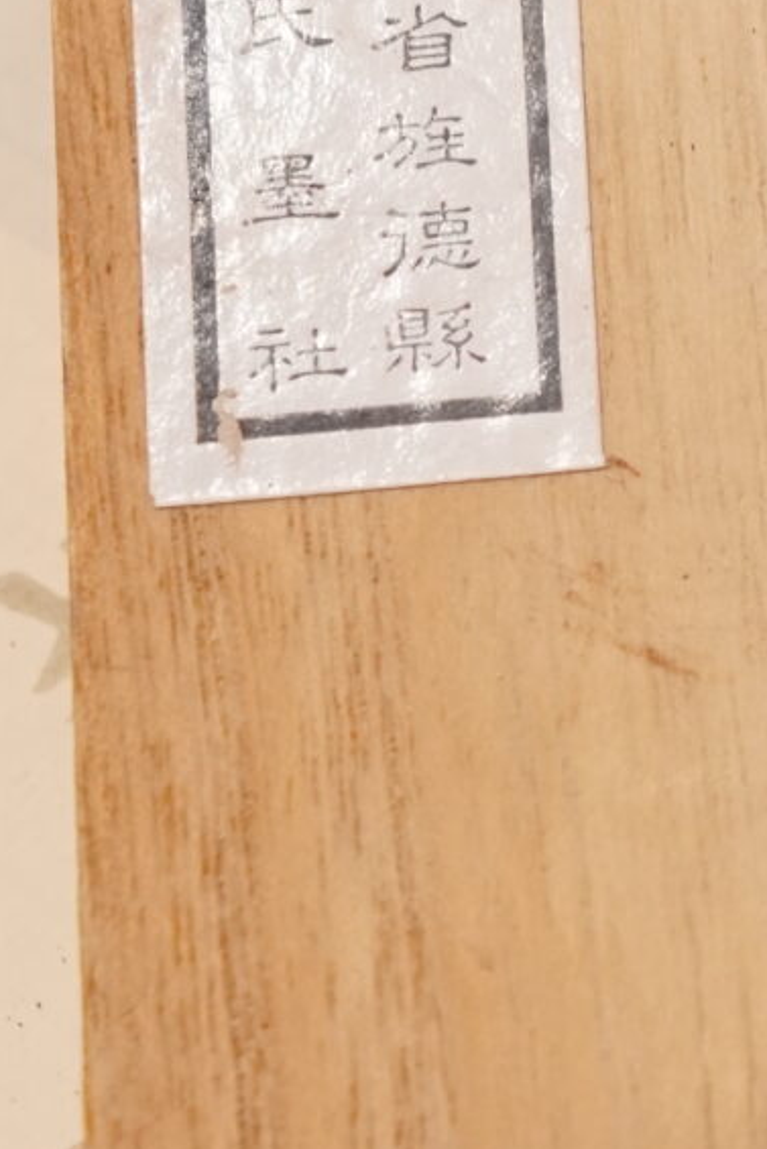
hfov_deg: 4.3
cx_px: 1435
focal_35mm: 319
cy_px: 445
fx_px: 10196
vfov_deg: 6.5
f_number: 5.6
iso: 1600
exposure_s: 1/80
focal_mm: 47
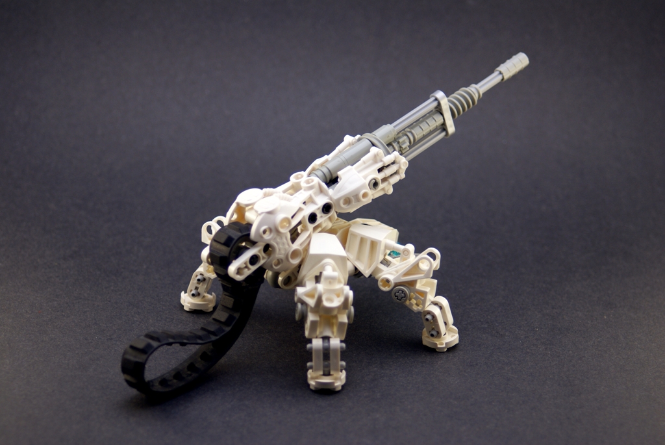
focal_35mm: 105
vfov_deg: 13.1
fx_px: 1941
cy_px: 222
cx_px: 332
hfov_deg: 19.4
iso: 100
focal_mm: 70
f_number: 4
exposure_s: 1/60
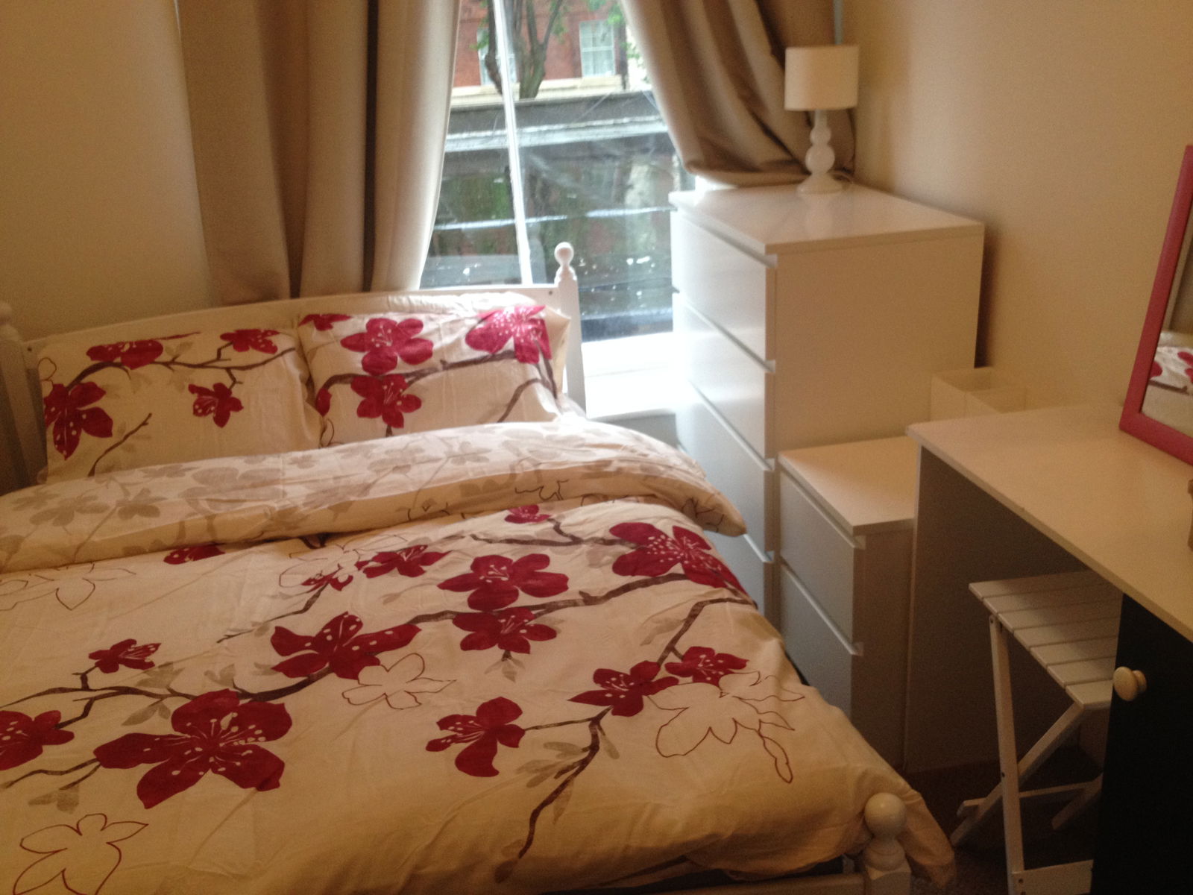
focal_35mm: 35
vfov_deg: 40.7
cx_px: 596
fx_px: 1206
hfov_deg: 52.6
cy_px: 448
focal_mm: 4.28
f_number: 2.4
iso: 125
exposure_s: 1/20
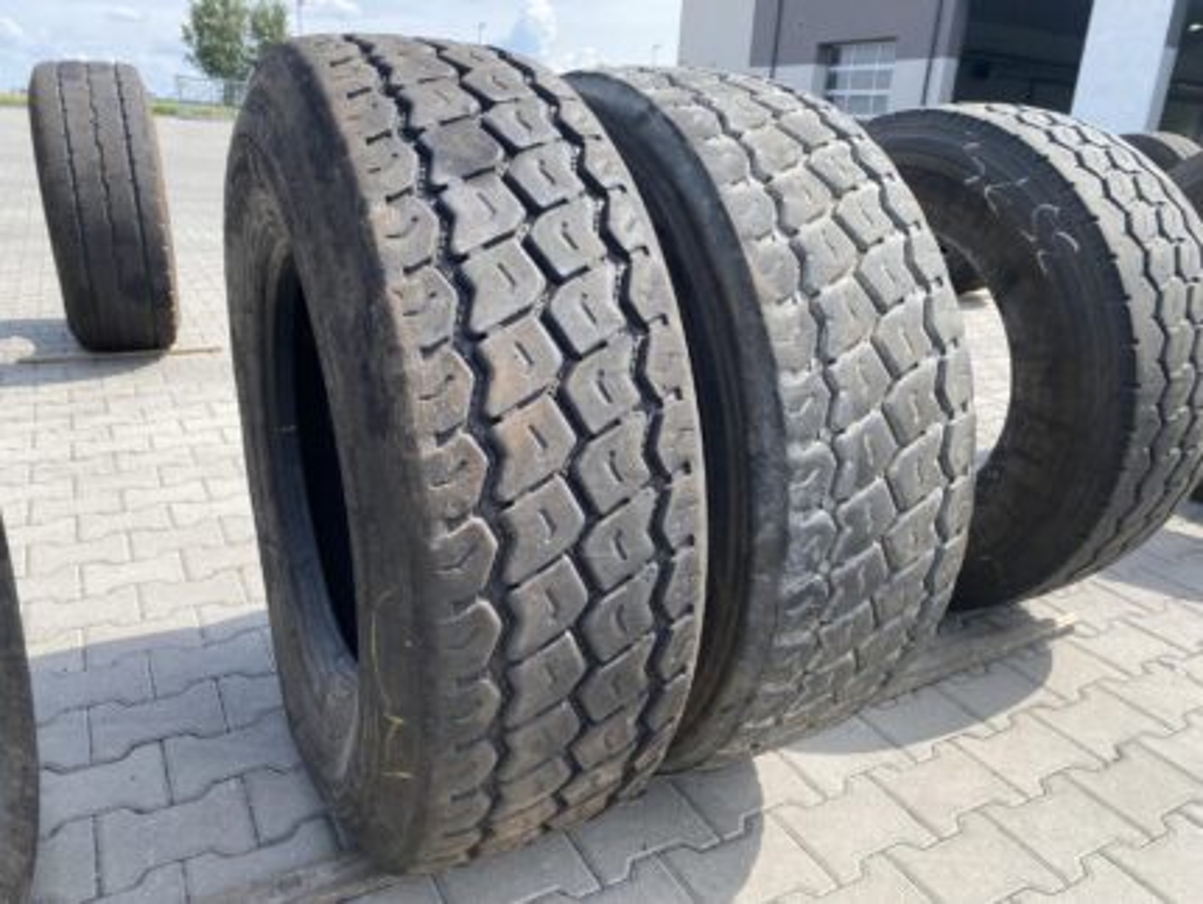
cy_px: 452
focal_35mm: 26
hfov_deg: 67.3
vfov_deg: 53.1
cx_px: 602
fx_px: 904
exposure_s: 1/1147
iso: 32
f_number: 1.8
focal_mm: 4.25
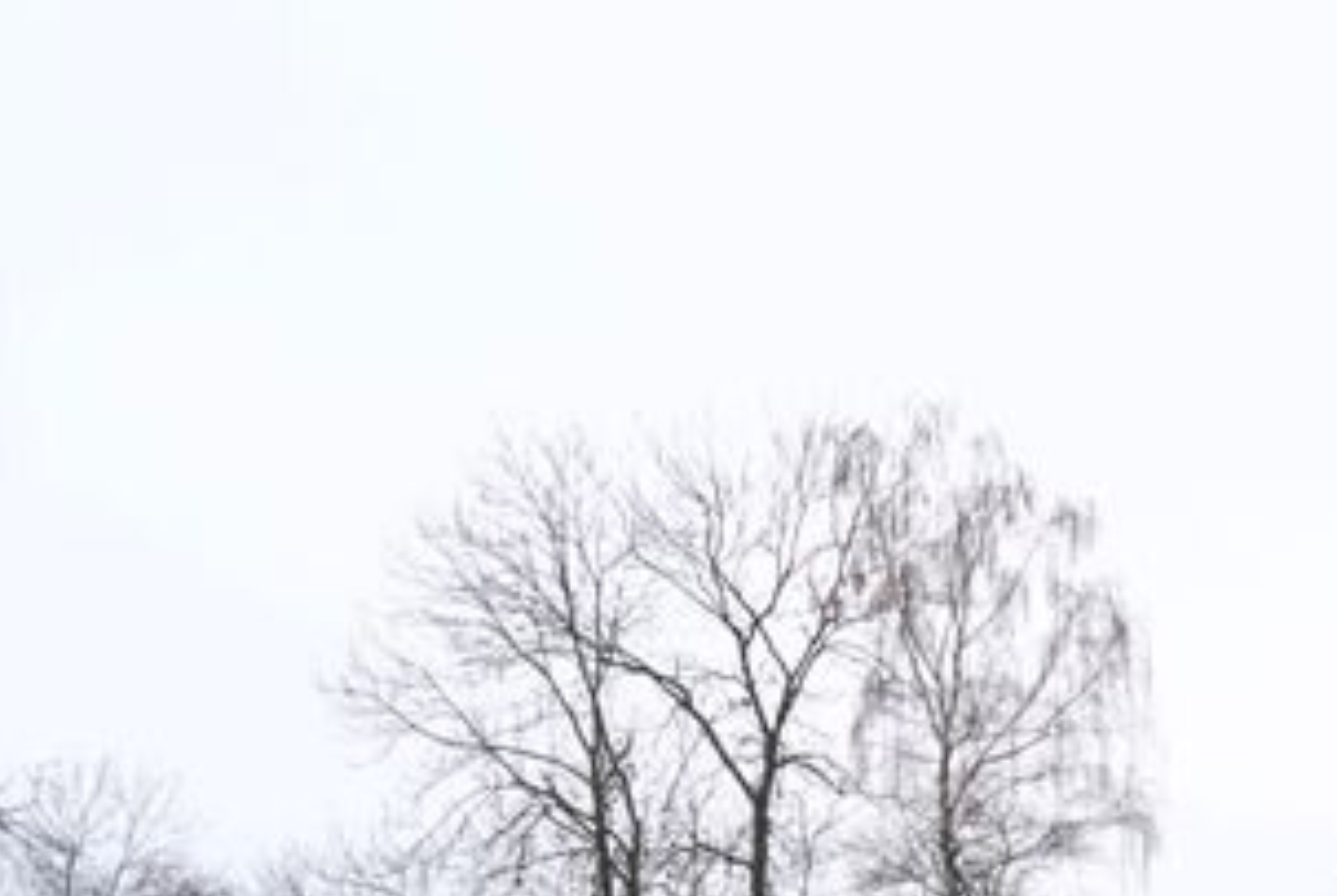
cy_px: 1287
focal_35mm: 81
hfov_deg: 21.3
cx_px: 1968
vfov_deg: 15.7
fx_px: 3013
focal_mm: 24
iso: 100
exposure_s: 1/80
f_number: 4.5
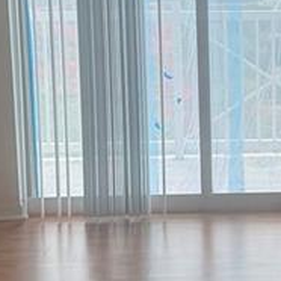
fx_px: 1258
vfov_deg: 12.7
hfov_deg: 12.4
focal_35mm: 137
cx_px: 346
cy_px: 113
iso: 80
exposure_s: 1/792
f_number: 1.78
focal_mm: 6.76
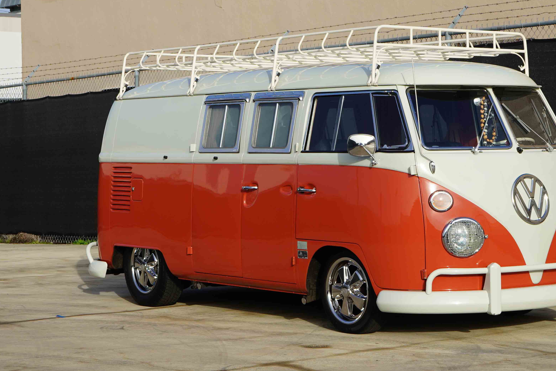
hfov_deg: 23.0
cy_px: 154
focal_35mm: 88
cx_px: 368
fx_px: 1359
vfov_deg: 15.5
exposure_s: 1/160
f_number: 11
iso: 100
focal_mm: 46
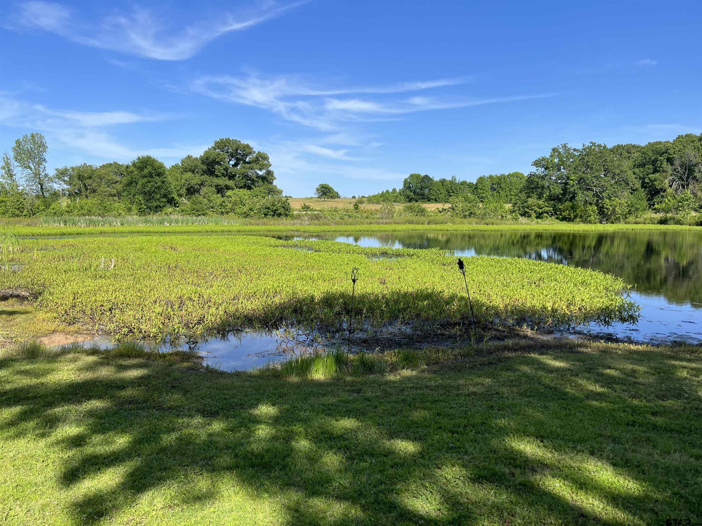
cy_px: 263
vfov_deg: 53.1
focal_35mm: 26
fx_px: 527
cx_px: 351
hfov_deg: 67.3
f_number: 1.6
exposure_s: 1/2967
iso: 50
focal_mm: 5.1
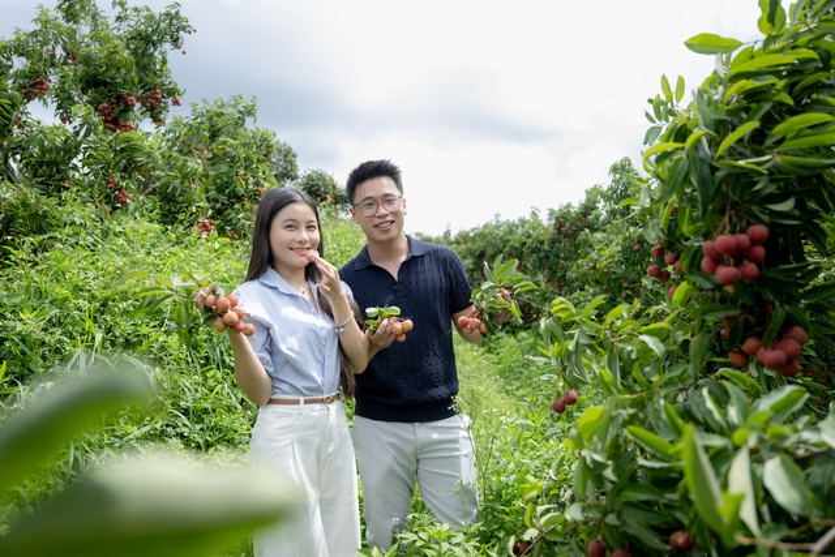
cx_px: 418
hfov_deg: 61.9
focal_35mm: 30
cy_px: 278
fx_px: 696
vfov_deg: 43.6
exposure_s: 1/640
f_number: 3.2
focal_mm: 30
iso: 125
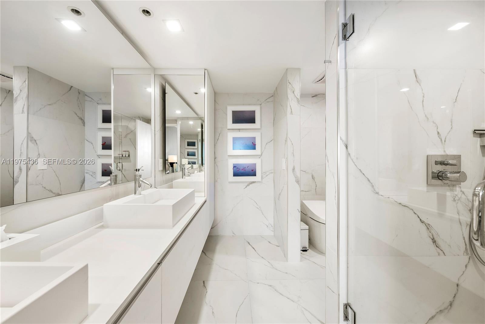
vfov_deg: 85.5
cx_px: 242
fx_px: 175
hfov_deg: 108.3
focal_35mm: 13
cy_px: 162
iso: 400
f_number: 8
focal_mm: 13
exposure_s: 1/60
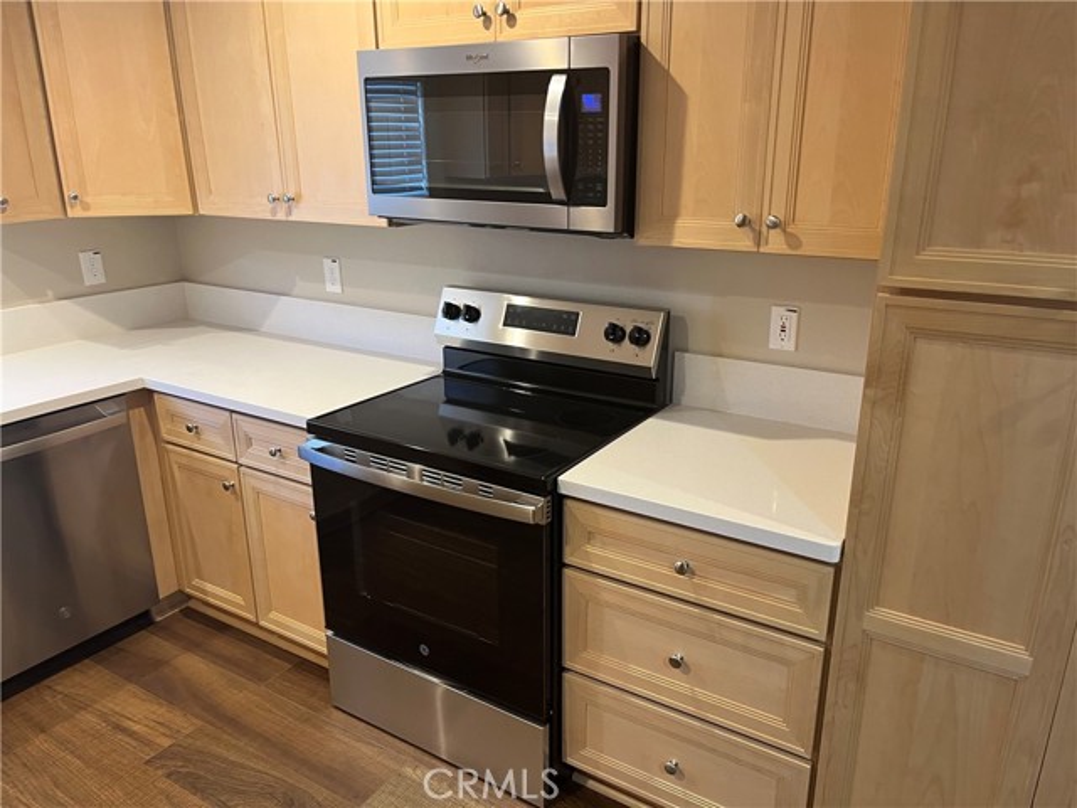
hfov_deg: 67.3
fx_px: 809
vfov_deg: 53.1
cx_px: 538
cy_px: 404
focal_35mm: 26
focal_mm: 5.1
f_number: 1.6
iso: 125
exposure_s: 1/60
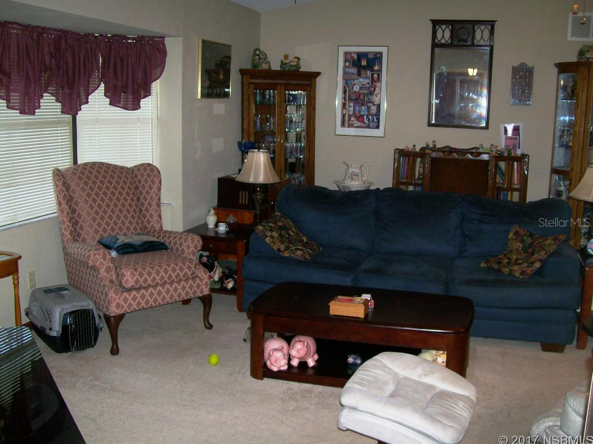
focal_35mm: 36
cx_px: 296
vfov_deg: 39.7
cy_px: 222
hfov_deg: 51.4
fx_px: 617
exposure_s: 1/64
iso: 80
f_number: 2.7
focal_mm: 6
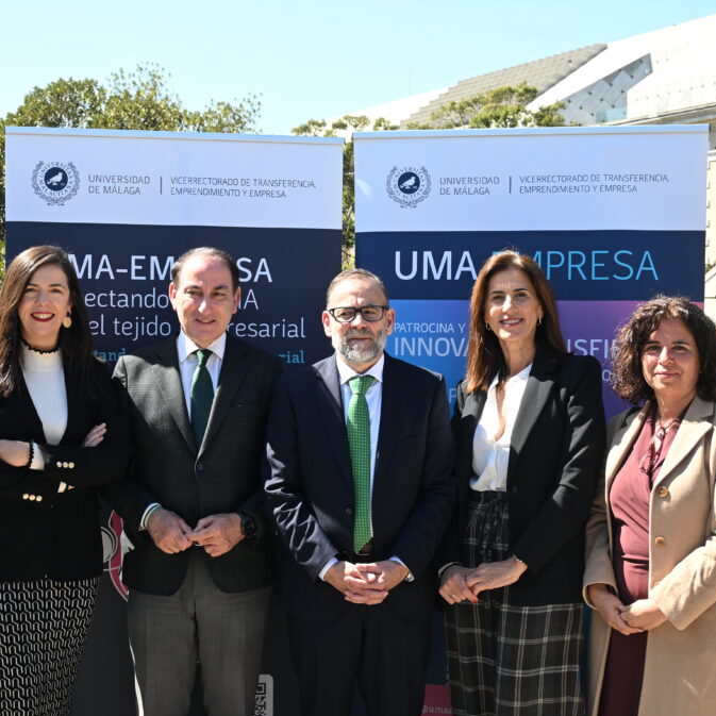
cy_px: 362
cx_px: 272
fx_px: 1248
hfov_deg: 31.9
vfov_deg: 32.0
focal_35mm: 53
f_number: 5.6
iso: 100
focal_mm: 27.5
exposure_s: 1/125
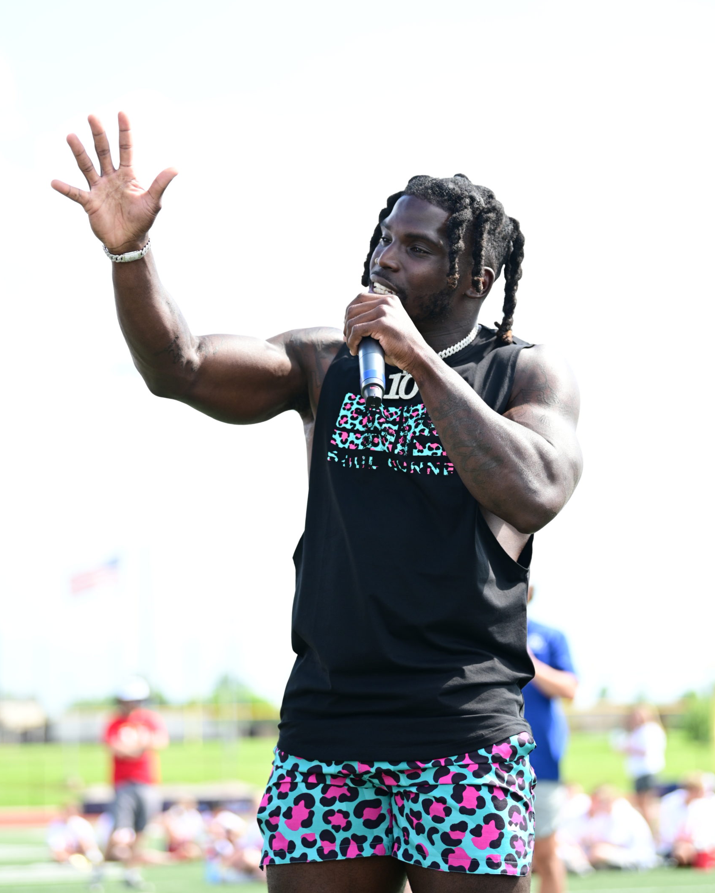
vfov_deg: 19.5
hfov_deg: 15.7
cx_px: 360
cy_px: 355
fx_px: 2592
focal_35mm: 98
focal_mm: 86
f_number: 2.8
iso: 200
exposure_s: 1/1000
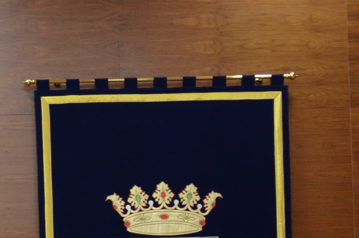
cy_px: 326
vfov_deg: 7.4
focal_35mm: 183
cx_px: -237
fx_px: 1821
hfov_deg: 10.7
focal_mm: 24
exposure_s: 1/60
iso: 560
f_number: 3
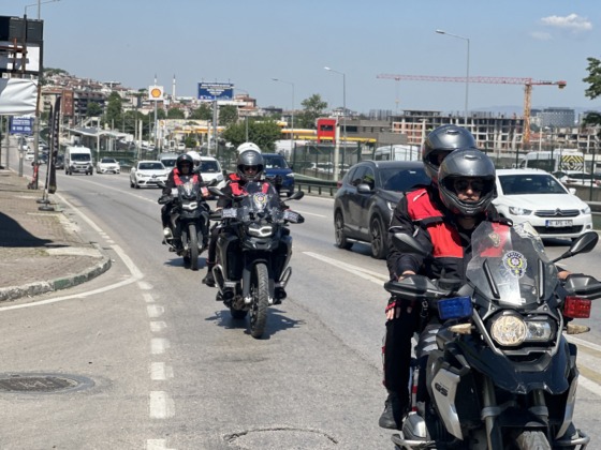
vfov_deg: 19.1
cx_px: 300
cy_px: 225
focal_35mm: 77
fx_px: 1337
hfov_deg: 25.3
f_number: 2.8
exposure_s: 1/573
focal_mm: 9
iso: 32
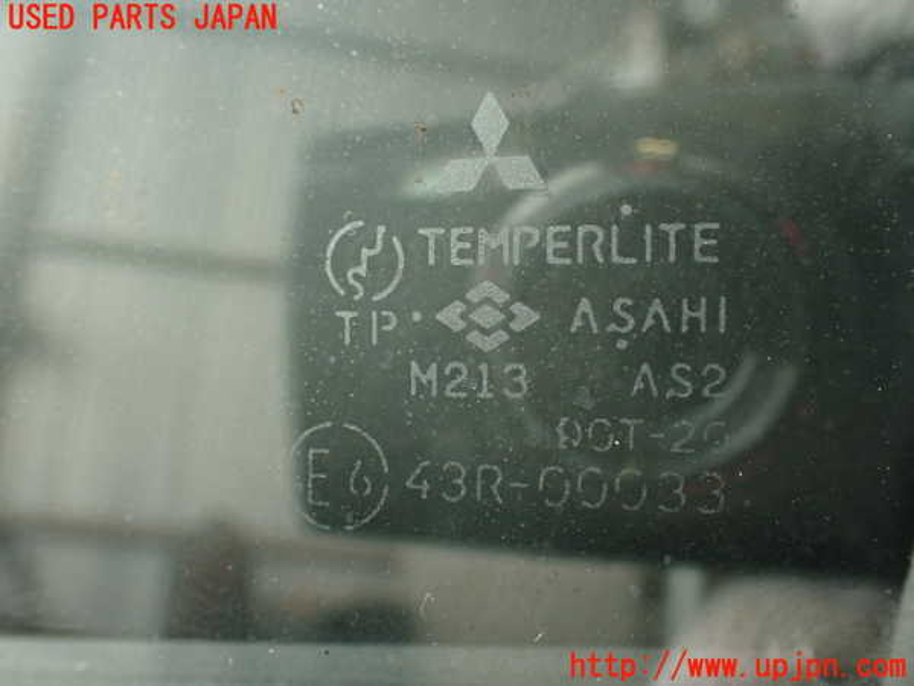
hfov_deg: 51.4
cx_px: 457
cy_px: 343
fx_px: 951
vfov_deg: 39.7
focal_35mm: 36
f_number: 2.5
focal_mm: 6.37
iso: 320
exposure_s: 1/40
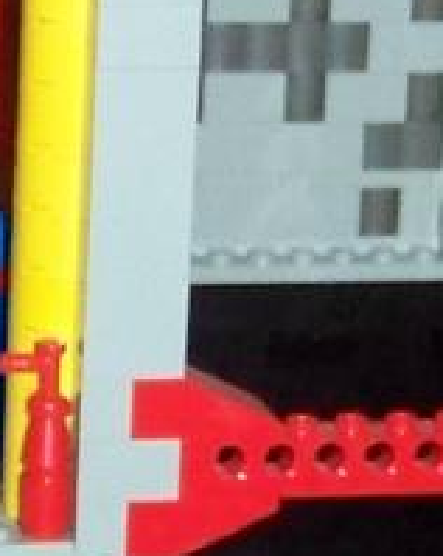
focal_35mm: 288
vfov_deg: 6.7
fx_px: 4727
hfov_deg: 5.4
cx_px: 179
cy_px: 76
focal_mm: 6.3
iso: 200
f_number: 2.8
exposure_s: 1/30
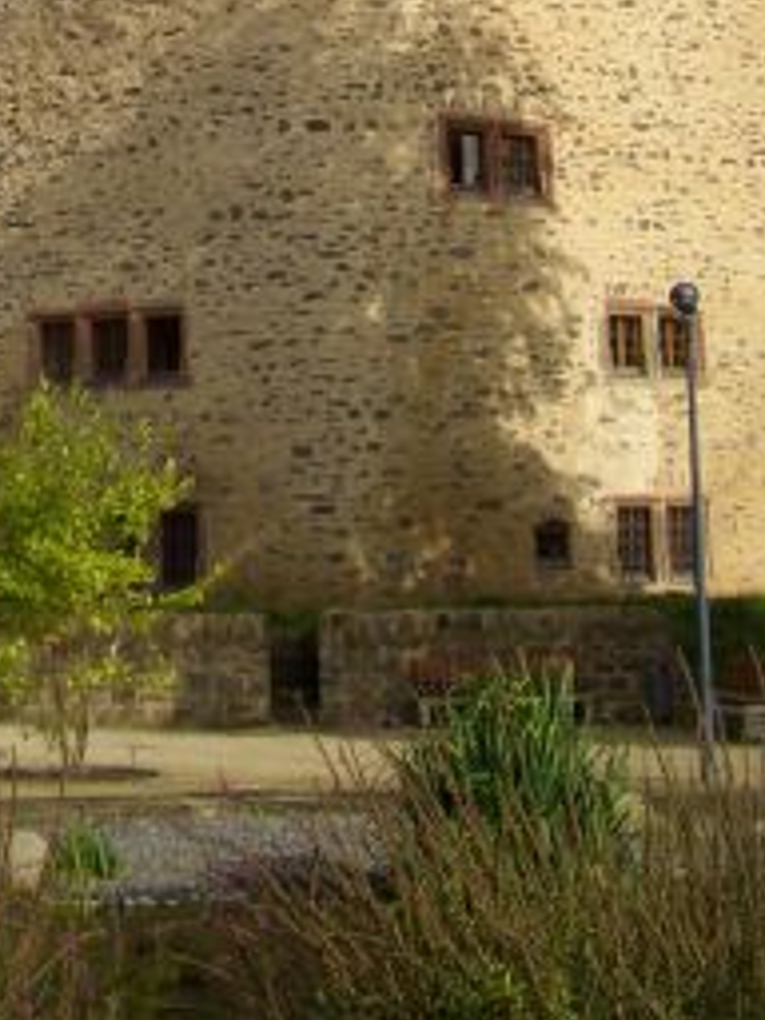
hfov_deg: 17.9
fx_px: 2416
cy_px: -104
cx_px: 199
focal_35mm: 82
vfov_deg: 22.5
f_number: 4.3
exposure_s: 1/400
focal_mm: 5.8
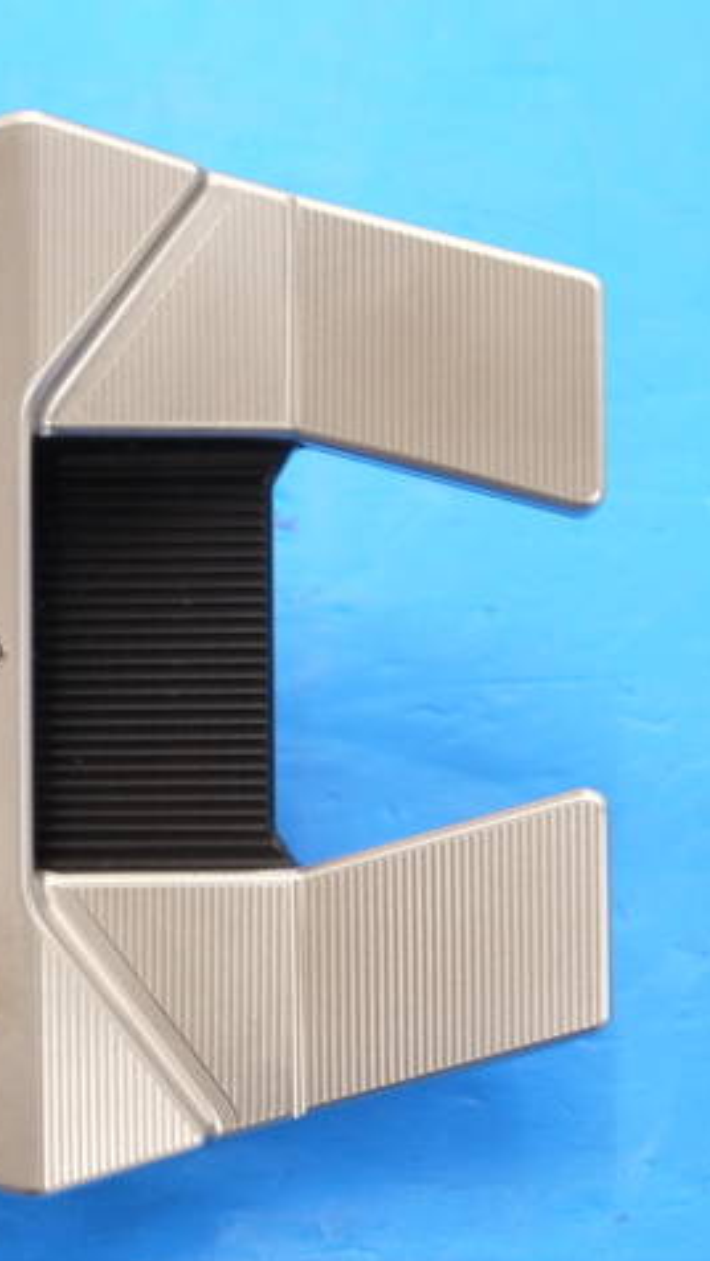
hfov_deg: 9.8
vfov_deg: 17.4
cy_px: 633
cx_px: 172
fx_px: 4114
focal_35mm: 123
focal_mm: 42
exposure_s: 1/80
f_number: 5.6
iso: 800
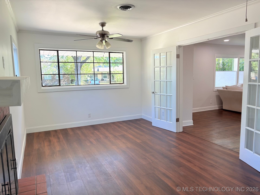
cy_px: 98
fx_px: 195
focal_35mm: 26
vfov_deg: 53.1
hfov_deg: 67.3
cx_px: 130
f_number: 1.6
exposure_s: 1/123
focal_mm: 5.96
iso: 64
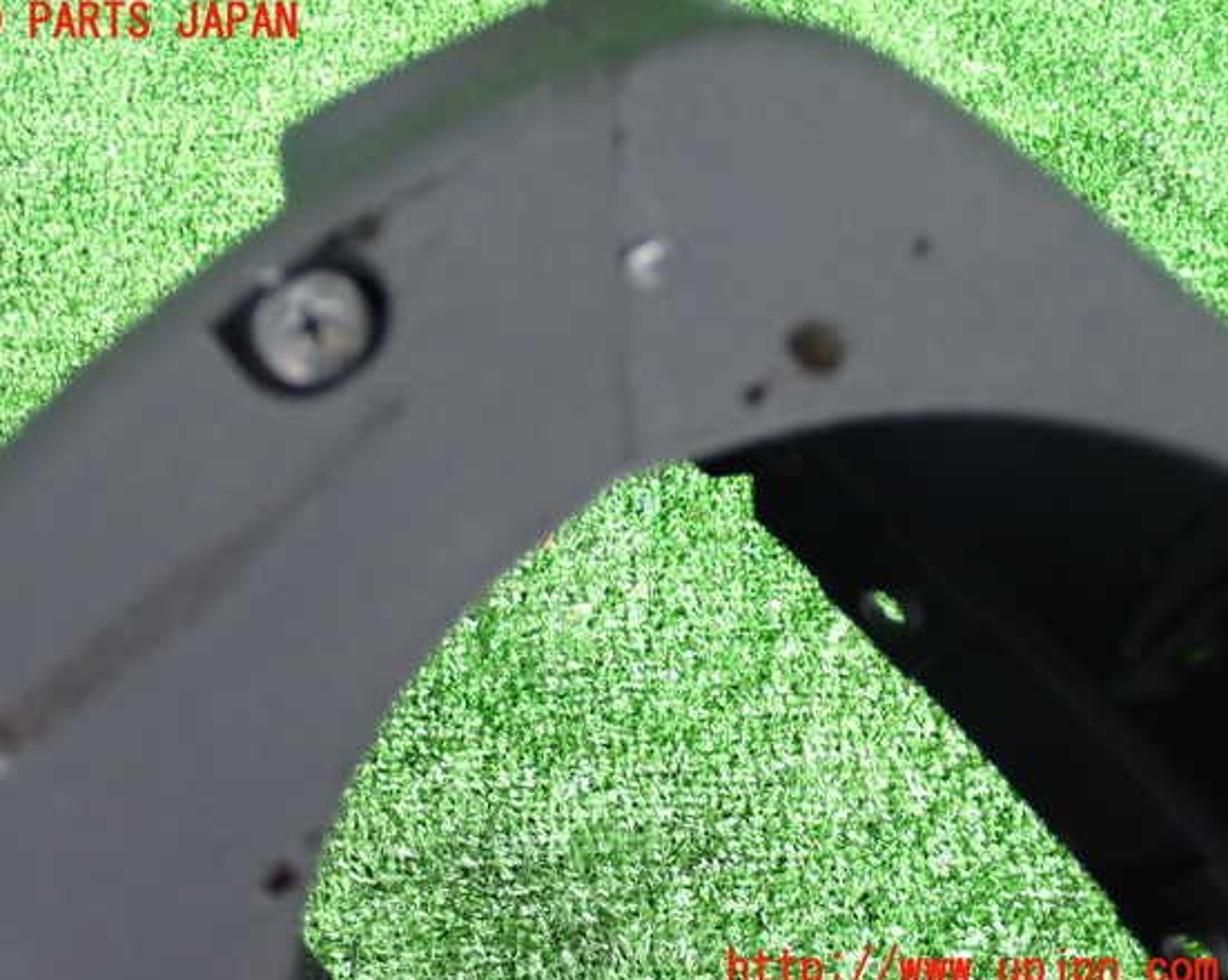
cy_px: 497
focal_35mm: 50
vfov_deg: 30.2
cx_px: 562
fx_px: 1816
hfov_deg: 37.3
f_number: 3.1
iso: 800
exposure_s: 1/50
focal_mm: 8.4
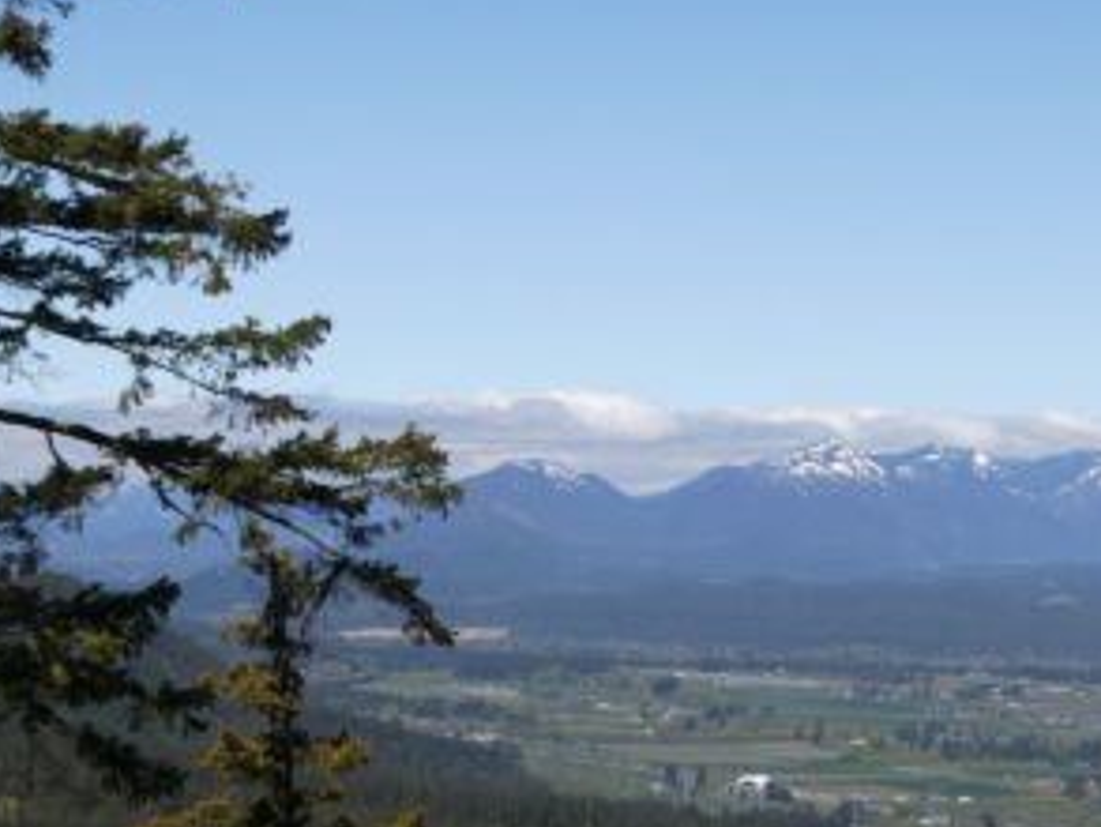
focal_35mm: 101
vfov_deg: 14.6
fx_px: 3214
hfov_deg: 19.4
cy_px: 519
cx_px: 609
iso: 80
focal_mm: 13.2
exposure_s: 1/800
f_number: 4.7
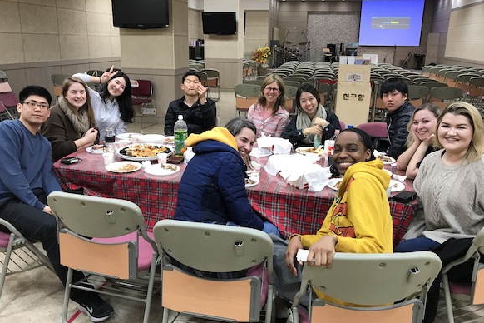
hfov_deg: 61.9
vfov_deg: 43.6
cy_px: 152
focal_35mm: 30
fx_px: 403
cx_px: 238
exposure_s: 1/30
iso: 32
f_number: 1.8
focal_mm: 3.99
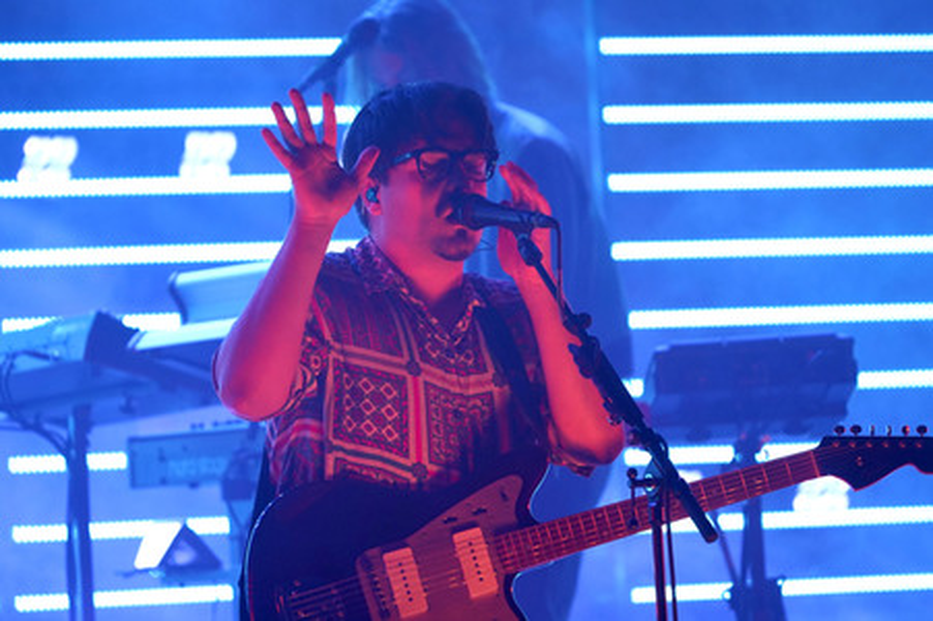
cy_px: 310
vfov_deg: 4.6
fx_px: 7717
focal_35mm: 298
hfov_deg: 6.9
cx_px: 466
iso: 2500
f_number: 6.3
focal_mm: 298
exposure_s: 1/200
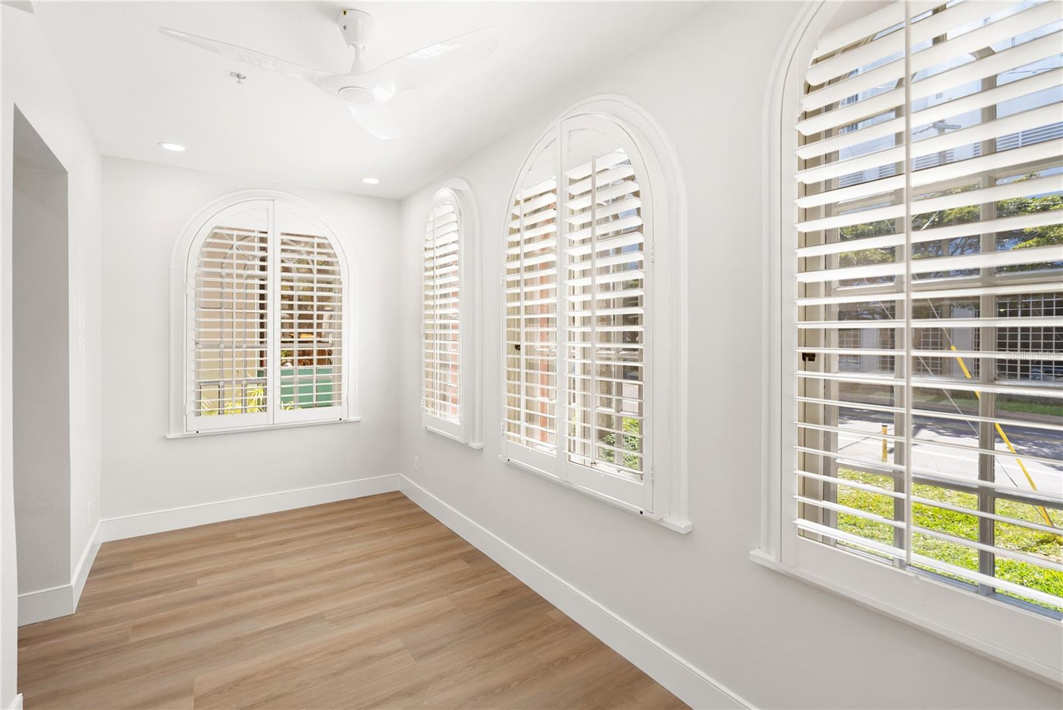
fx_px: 473
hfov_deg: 96.7
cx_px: 532
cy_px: 355
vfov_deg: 73.8
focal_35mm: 16
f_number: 2.8
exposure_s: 1/80
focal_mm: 16
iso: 40
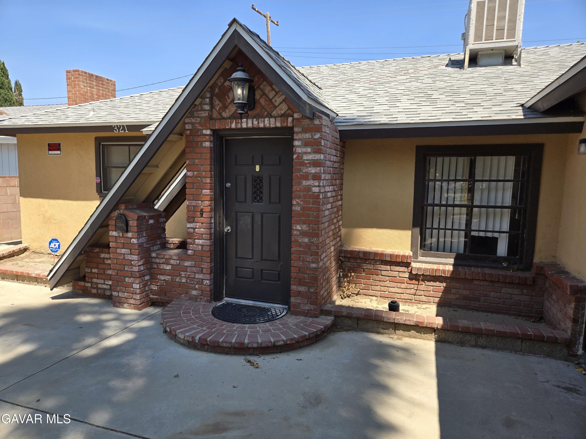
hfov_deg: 73.9
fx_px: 389
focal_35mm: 23
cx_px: 293
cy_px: 220
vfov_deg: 58.9
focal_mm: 5.4
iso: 25
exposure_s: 1/734
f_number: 1.8
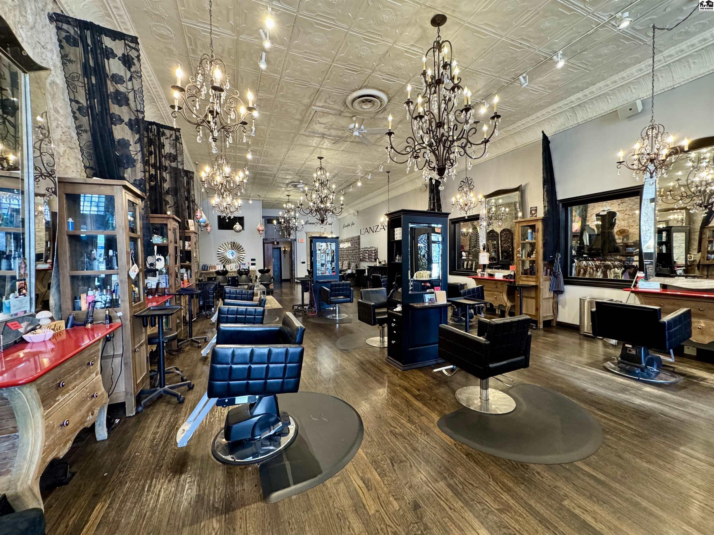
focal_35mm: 14
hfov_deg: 102.1
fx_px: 289
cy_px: 268
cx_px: 357
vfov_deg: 85.7
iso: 400
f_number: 2.2
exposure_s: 1/60
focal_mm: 2.22
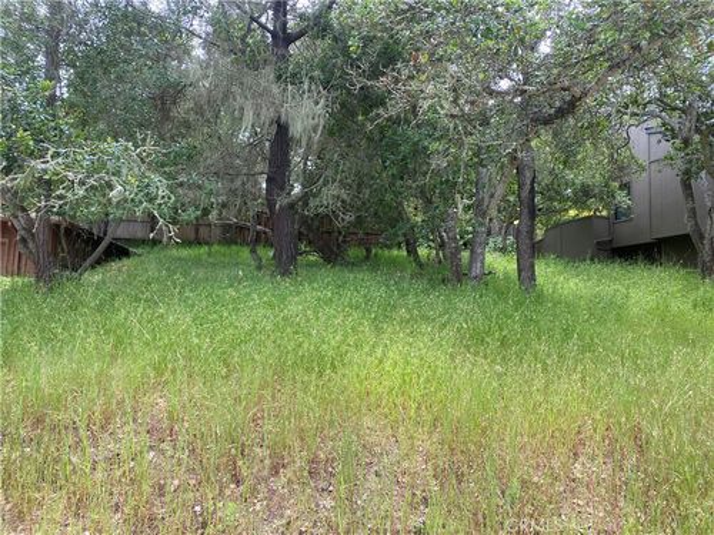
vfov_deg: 53.1
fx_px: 536
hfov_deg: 67.3
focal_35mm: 26
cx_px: 357
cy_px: 268
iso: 32
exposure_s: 1/405
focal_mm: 4.25
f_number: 1.8
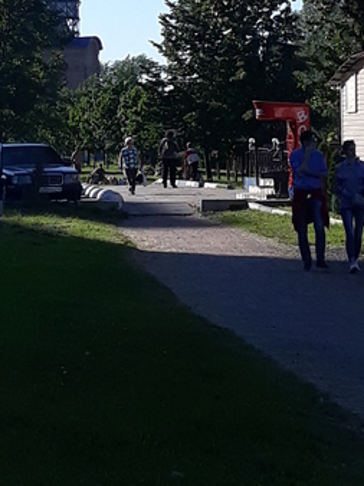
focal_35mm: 64
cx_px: 29
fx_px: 898
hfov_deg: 22.3
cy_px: 78
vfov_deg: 29.4
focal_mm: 3.71
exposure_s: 1/1634
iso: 40
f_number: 1.7
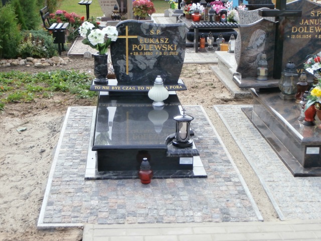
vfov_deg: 25.7
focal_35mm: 57
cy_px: 120
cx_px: 160
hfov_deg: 33.8
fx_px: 529
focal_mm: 10.11
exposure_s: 1/320
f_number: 4.5
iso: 100
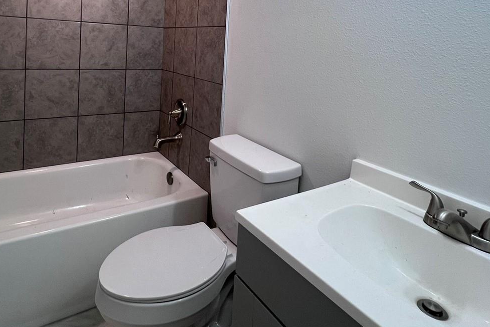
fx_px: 300
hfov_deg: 77.8
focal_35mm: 22
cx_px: 201
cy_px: 58
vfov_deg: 52.9
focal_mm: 1.57
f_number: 1.8
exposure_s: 1/120
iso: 100
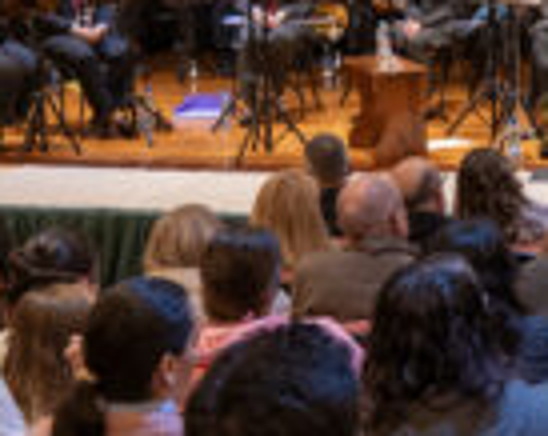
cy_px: 6
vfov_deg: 14.8
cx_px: 504
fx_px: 1651
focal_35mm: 102
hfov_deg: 18.5
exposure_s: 1/50
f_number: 4.1
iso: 2500
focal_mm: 29
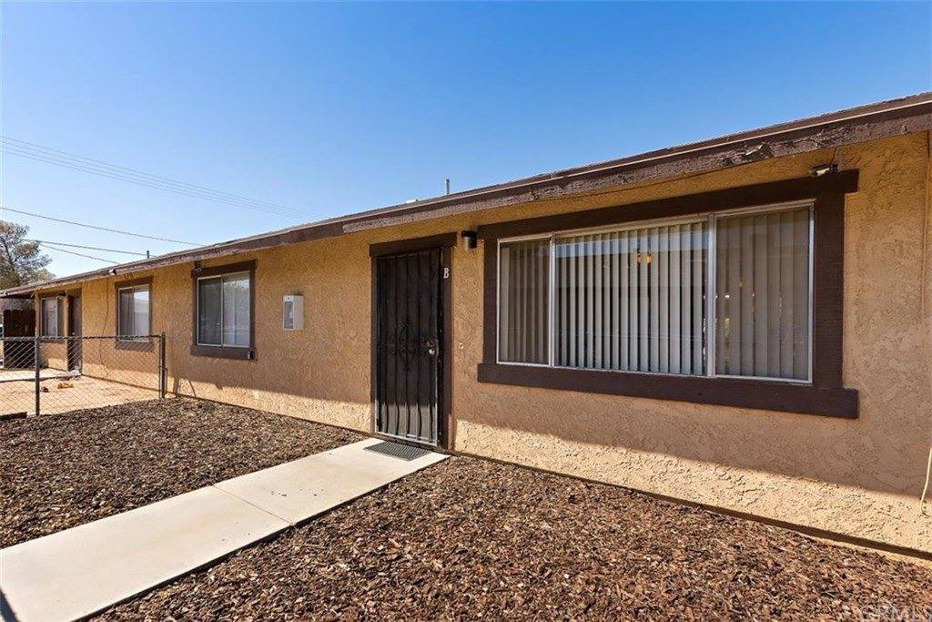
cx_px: 466
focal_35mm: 15
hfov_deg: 100.4
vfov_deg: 77.3
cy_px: 311
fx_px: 388
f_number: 5
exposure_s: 1/200
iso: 100
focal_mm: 10
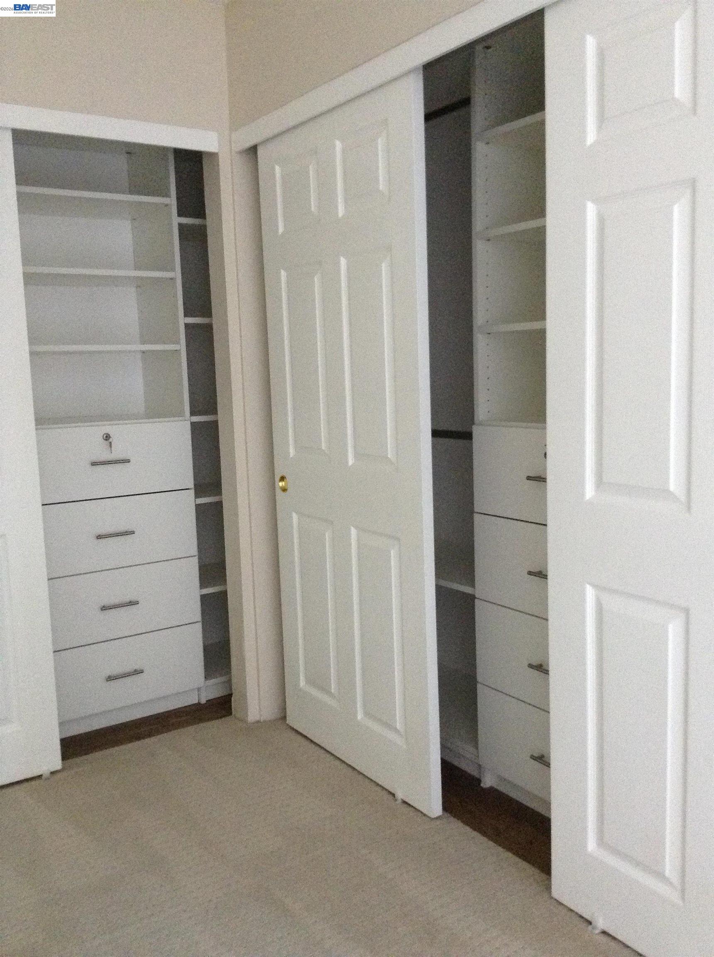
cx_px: 357
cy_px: 478
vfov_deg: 55.4
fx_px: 910
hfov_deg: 42.8
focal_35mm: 33
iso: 250
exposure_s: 1/17
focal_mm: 3.3
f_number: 2.4
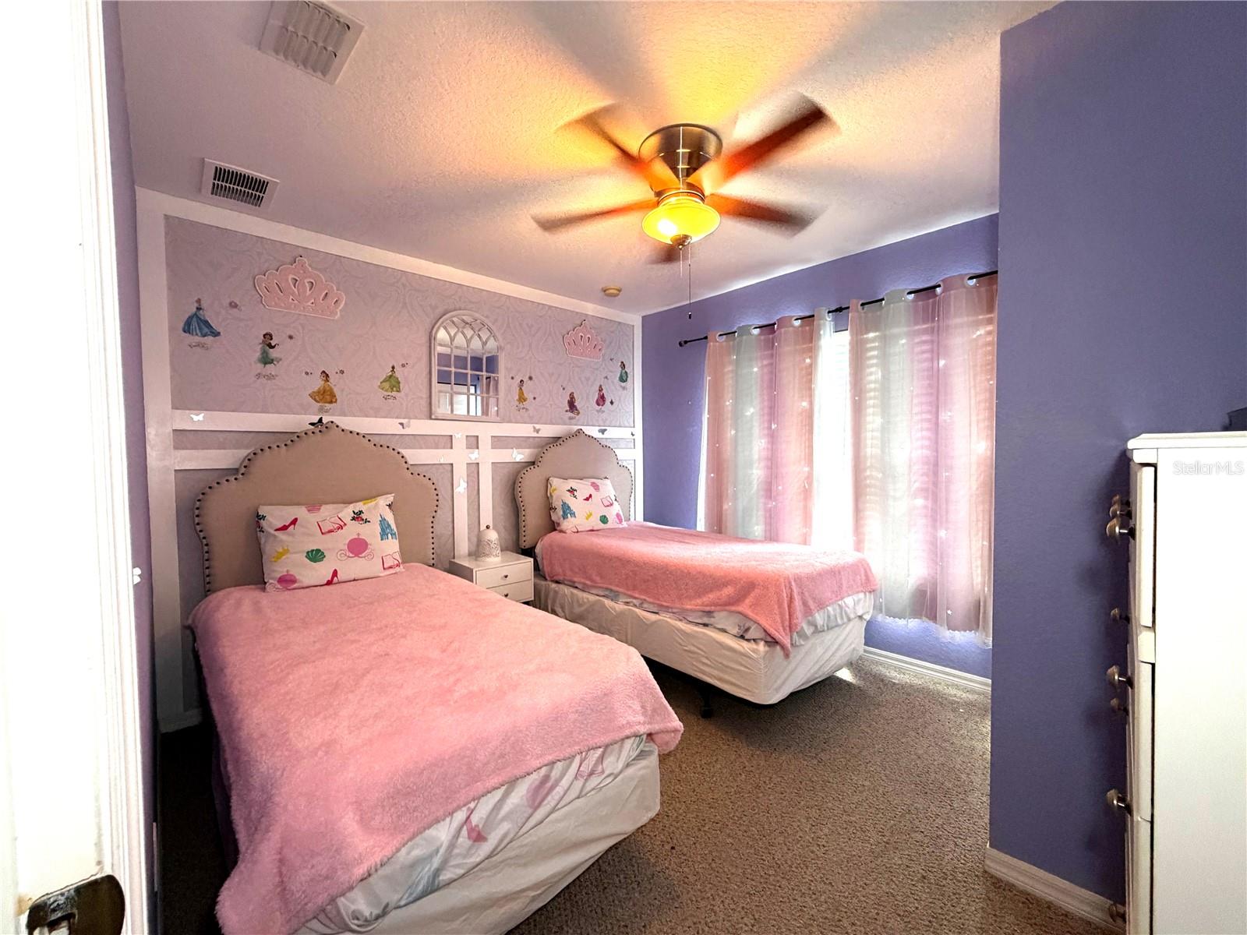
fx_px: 504
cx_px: 624
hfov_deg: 102.1
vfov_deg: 85.7
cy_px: 468
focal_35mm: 14
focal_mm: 2.2
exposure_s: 1/60
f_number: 2.2
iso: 400
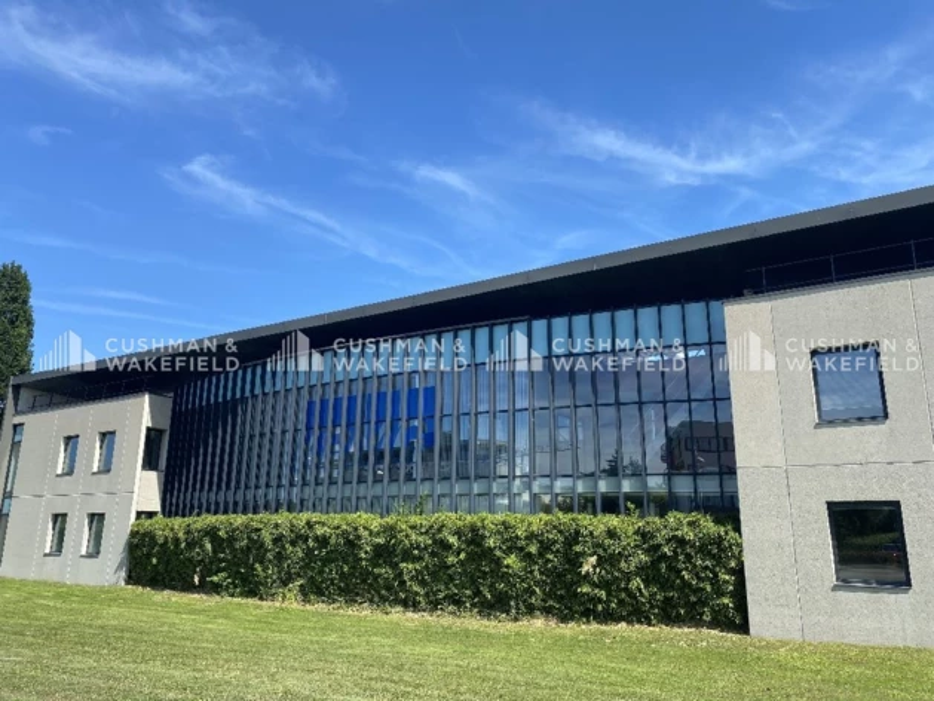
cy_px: 350
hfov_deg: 67.3
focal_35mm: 26
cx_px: 467
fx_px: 702
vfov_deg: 53.1
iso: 32
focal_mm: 4.25
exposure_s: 1/1362
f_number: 1.8
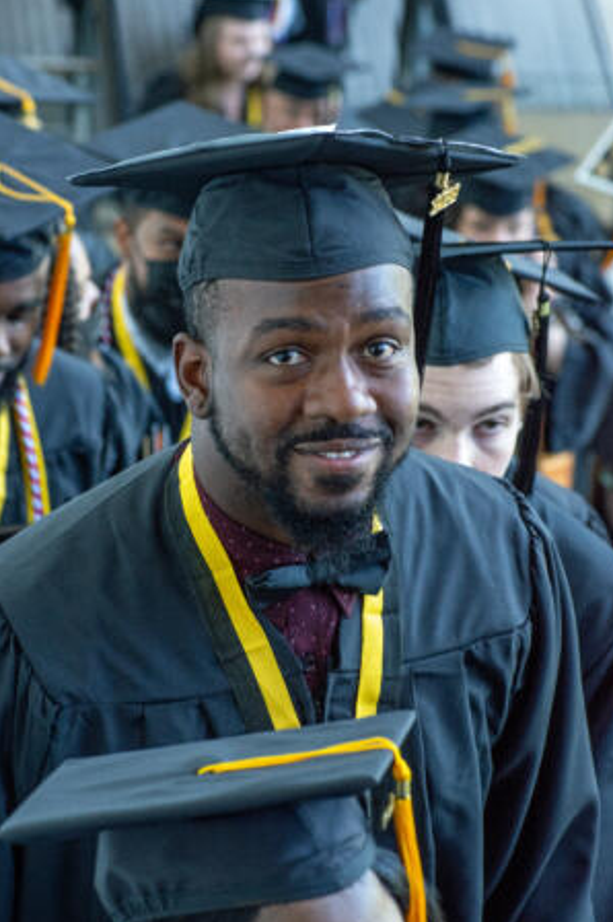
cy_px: 426
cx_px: 291
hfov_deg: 6.8
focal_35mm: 201
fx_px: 5141
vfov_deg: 10.2
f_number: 8
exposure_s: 1/125
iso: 1000
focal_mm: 120
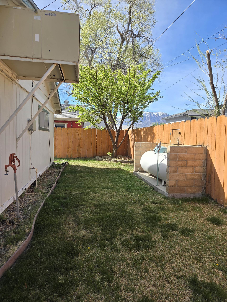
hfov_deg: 58.9
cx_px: 114
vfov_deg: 73.9
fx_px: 201
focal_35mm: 23
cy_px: 151
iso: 25
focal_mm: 5.4
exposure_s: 1/986
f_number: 1.8
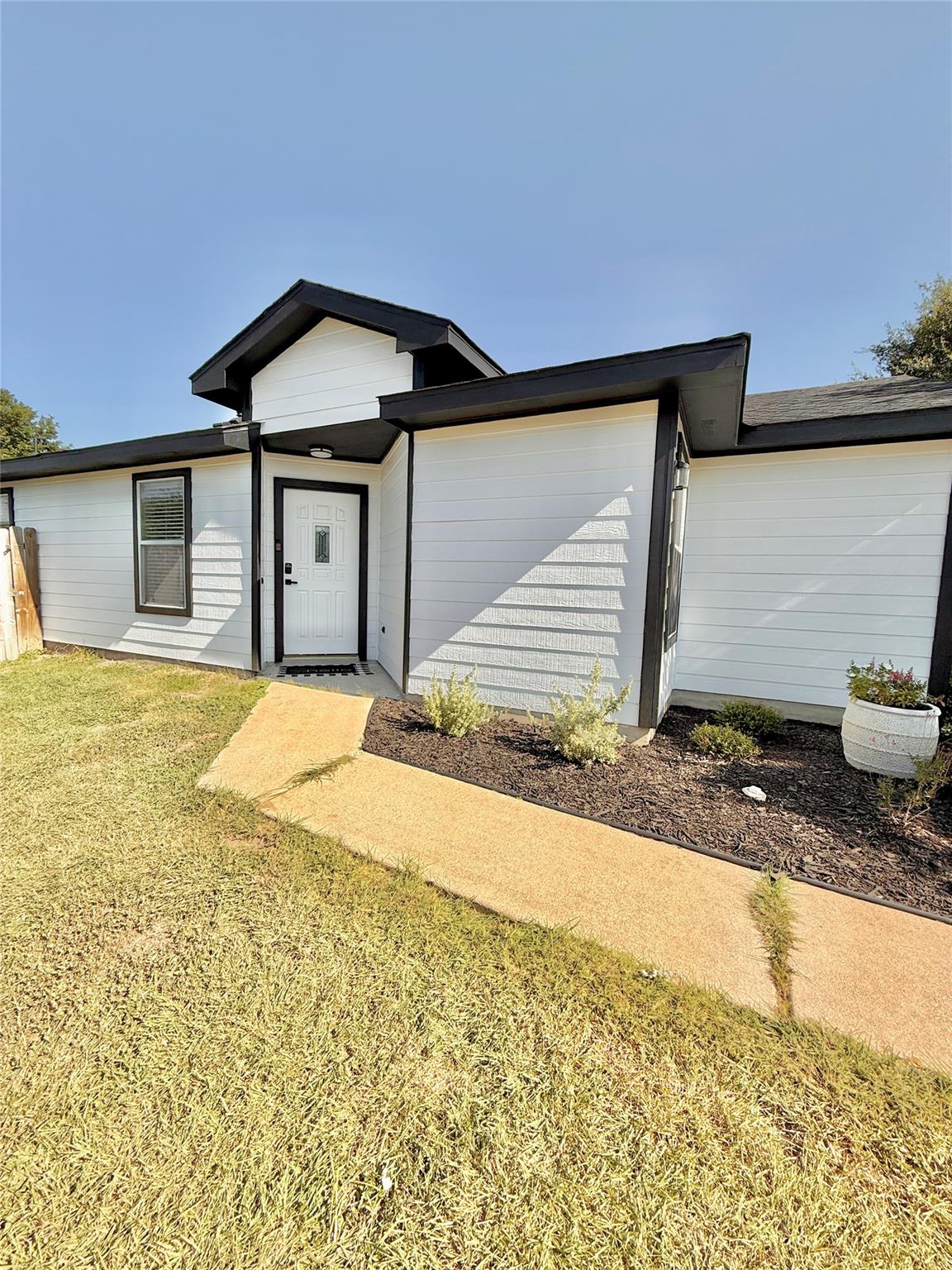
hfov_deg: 85.7
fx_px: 513
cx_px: 476
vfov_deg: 102.1
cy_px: 635
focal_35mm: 14
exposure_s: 1/2165
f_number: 2.2
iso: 50
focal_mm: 2.22
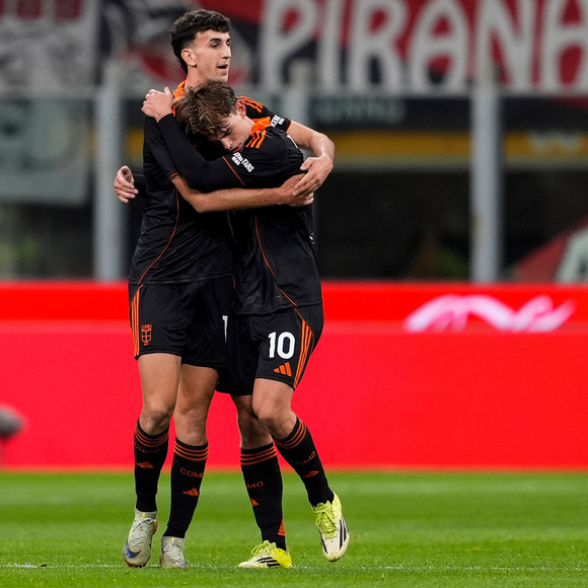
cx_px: 255
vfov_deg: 2.9
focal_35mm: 600
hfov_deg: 2.9
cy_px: 269
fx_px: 11531
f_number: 2.8
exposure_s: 1/1250
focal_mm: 400
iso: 1600
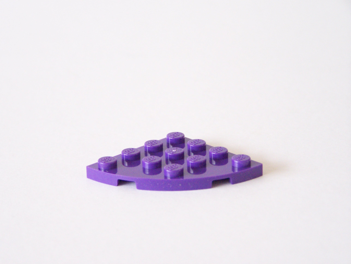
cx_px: 176
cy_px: 132
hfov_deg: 16.8
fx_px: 1186
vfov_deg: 12.7
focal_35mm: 117
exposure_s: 1/60
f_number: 3.2
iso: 400
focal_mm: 19.4
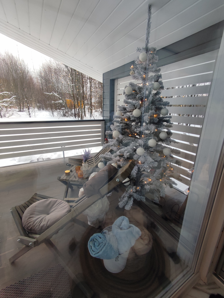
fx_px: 138
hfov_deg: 78.2
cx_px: 112
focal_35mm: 16
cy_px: 149
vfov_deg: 94.5
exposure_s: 1/50
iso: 112
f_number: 2.2
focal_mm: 1.65
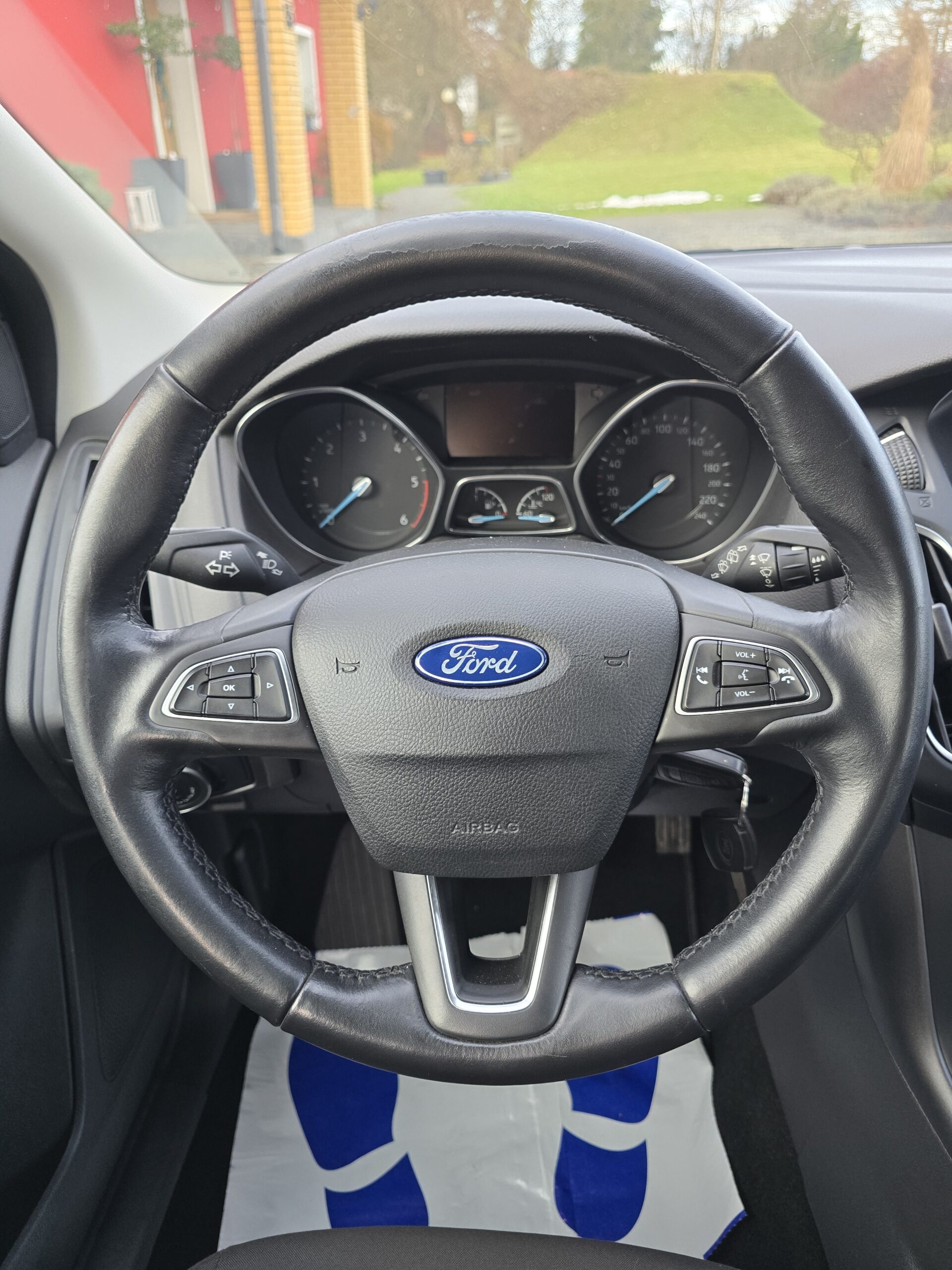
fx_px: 843
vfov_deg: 73.9
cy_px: 635
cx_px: 476
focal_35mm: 23
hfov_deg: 58.9
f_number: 1.7
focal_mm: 6.3
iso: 160
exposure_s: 1/180
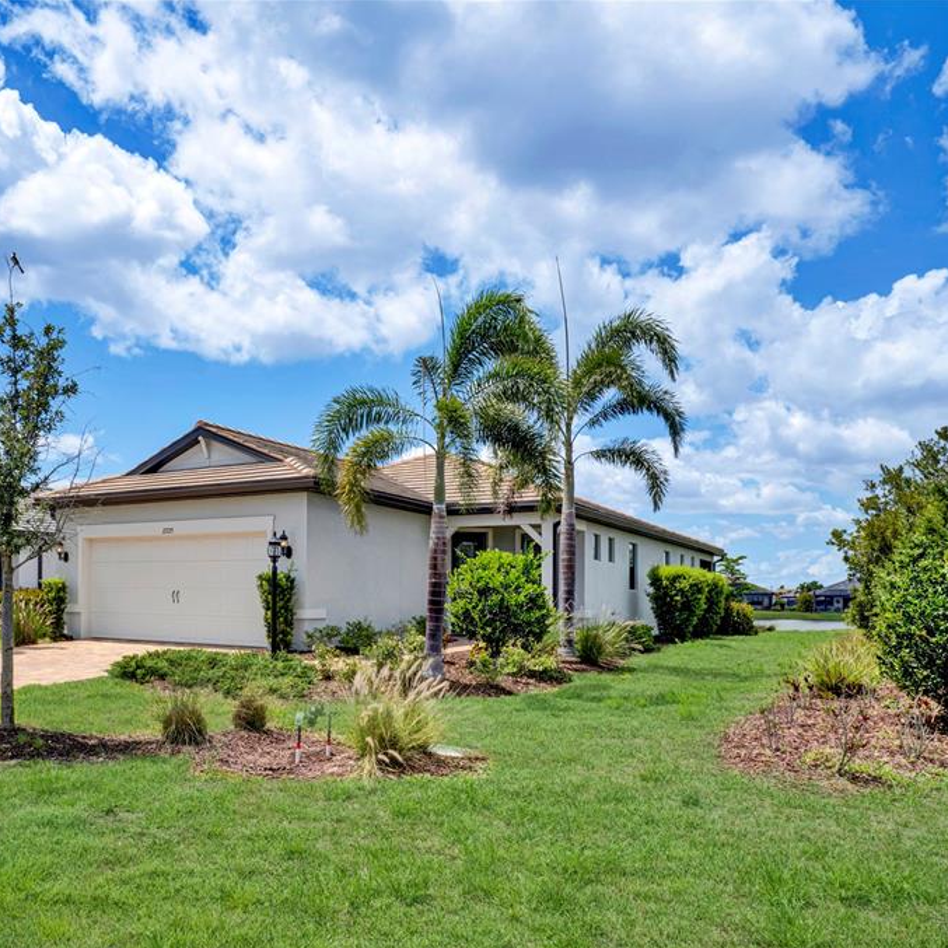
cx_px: 287
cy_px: 476
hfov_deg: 57.3
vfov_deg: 59.1
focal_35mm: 27
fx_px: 837
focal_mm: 14
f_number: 16
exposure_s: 1/60
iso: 100
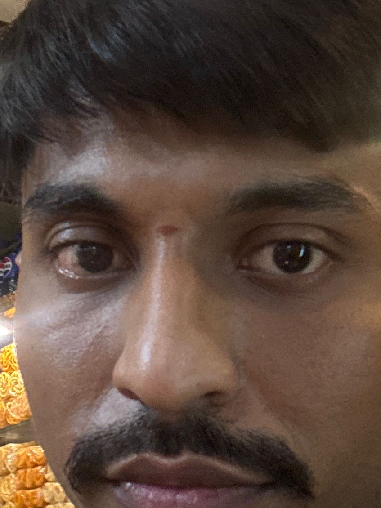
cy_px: 248
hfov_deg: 17.9
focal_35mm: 82
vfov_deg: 23.8
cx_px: 120
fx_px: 1204
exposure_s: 1/25
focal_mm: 2.69
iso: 320
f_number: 1.9
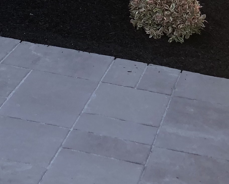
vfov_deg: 12.1
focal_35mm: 121
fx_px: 820
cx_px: 64
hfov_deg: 15.8
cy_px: -105
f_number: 1.8
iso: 20
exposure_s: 1/437
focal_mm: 3.99
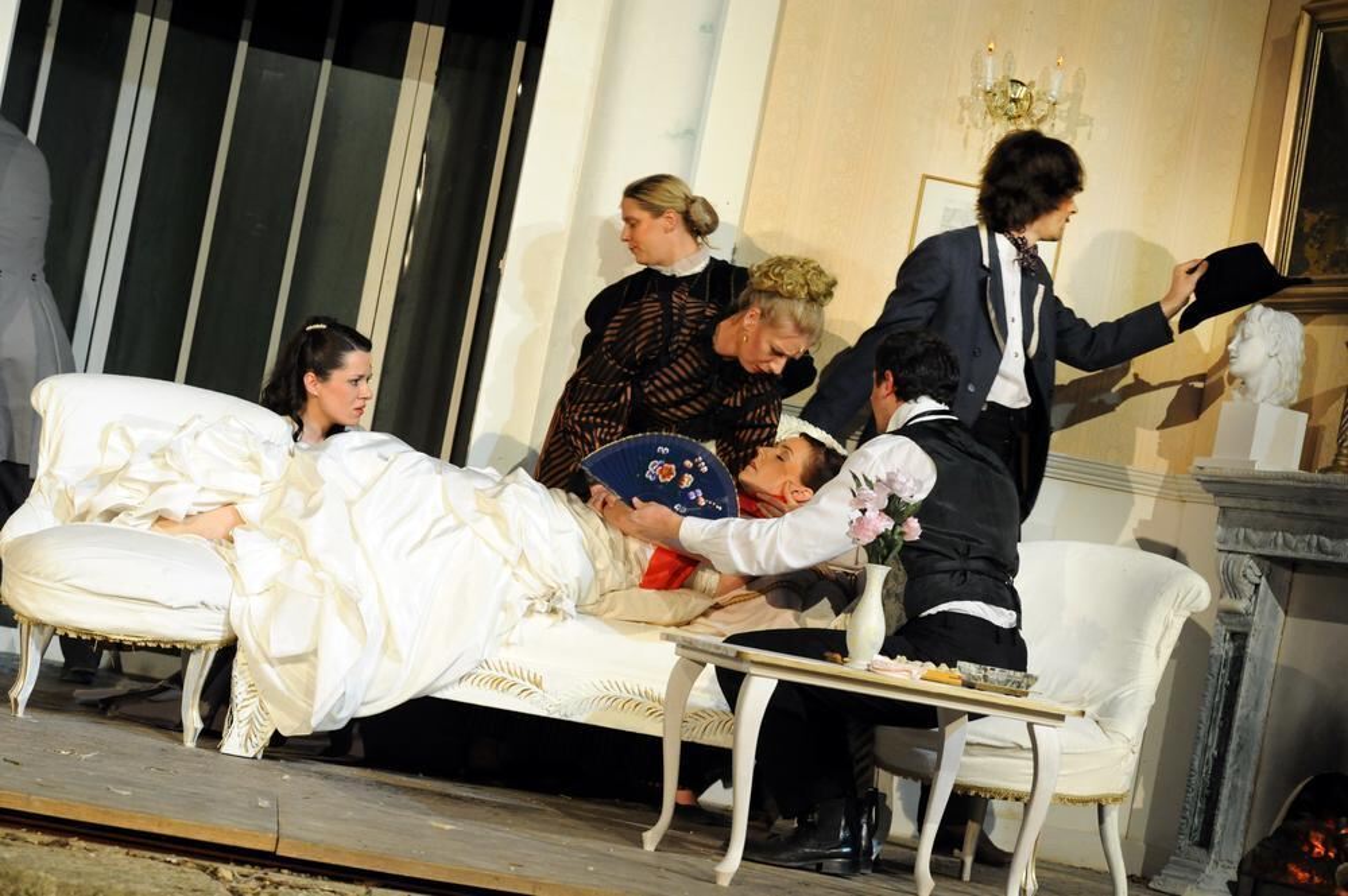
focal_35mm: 92
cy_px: 448
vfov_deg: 14.8
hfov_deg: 22.2
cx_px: 674
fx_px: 3442
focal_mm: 92
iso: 4000
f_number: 7.1
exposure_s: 1/160
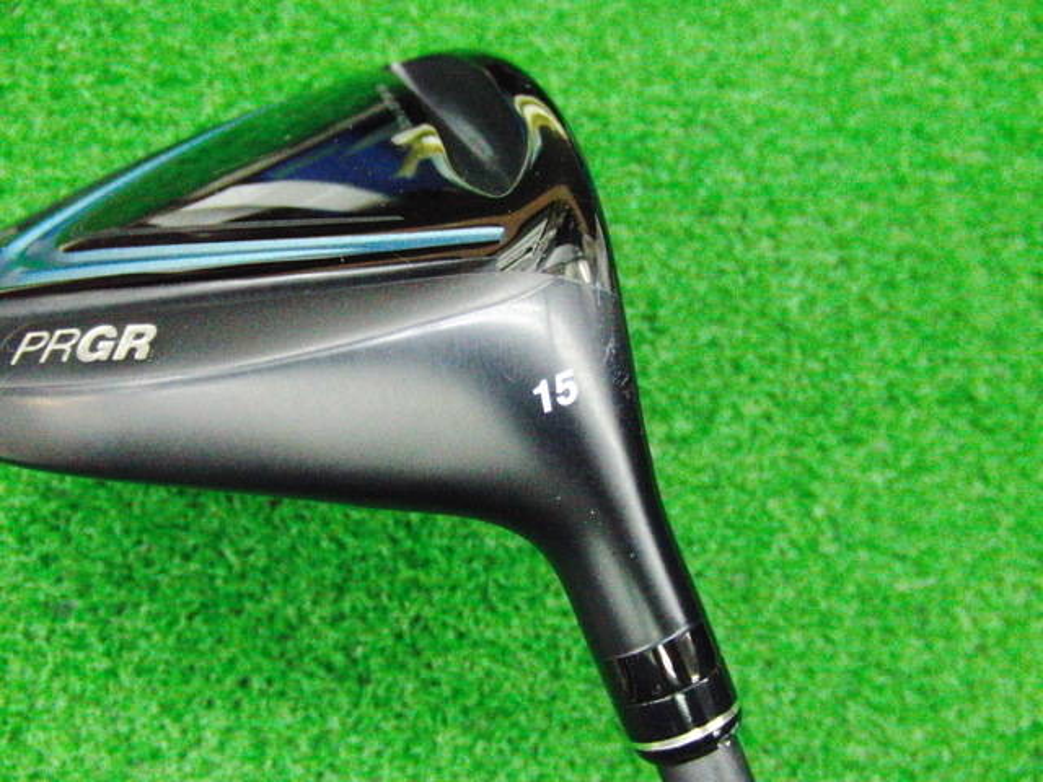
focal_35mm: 37
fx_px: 1115
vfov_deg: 38.7
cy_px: 391
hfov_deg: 50.1
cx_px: 522
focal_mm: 6.42
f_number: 3.6
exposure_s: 1/125
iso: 3200
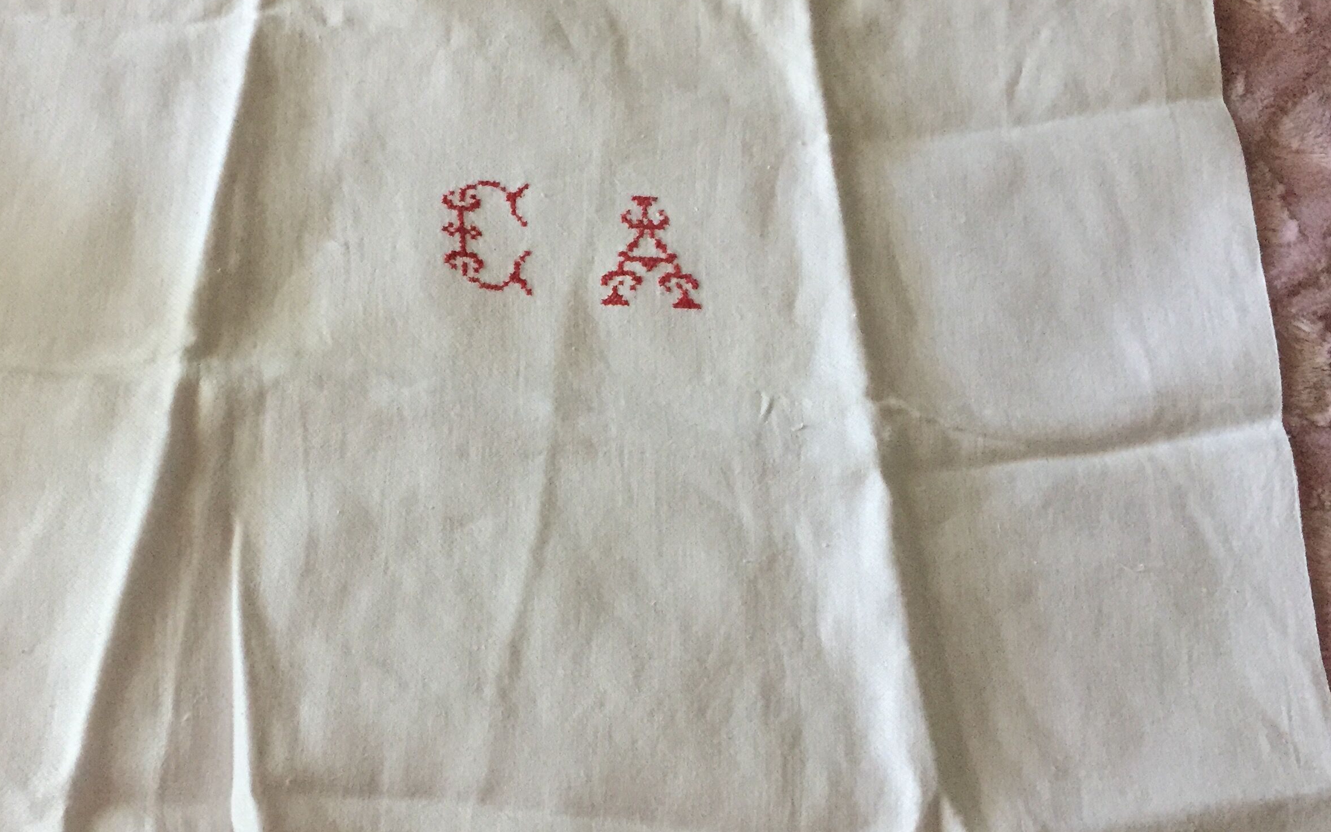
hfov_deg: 45.7
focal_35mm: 43
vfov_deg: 29.8
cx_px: 482
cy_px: 499
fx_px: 1560
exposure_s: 1/33
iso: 250
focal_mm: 4.15
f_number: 2.2
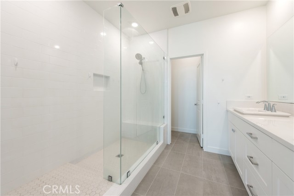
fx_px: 114
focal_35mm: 14
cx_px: 147
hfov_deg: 104.2
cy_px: 98
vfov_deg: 81.2
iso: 400
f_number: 5
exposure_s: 1/100
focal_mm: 14
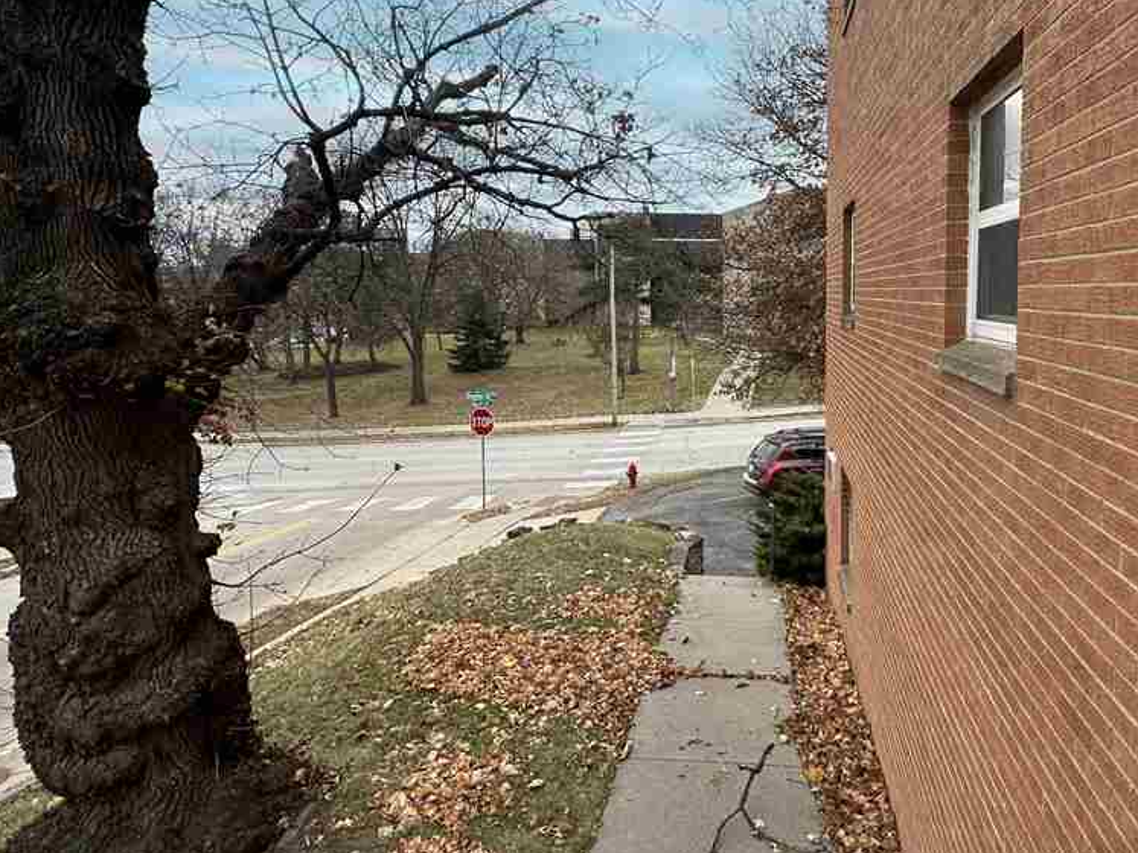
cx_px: 701
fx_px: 789
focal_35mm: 24
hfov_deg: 70.6
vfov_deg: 56.5
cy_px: 350
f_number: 2.2
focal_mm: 2.22
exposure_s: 1/456
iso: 40
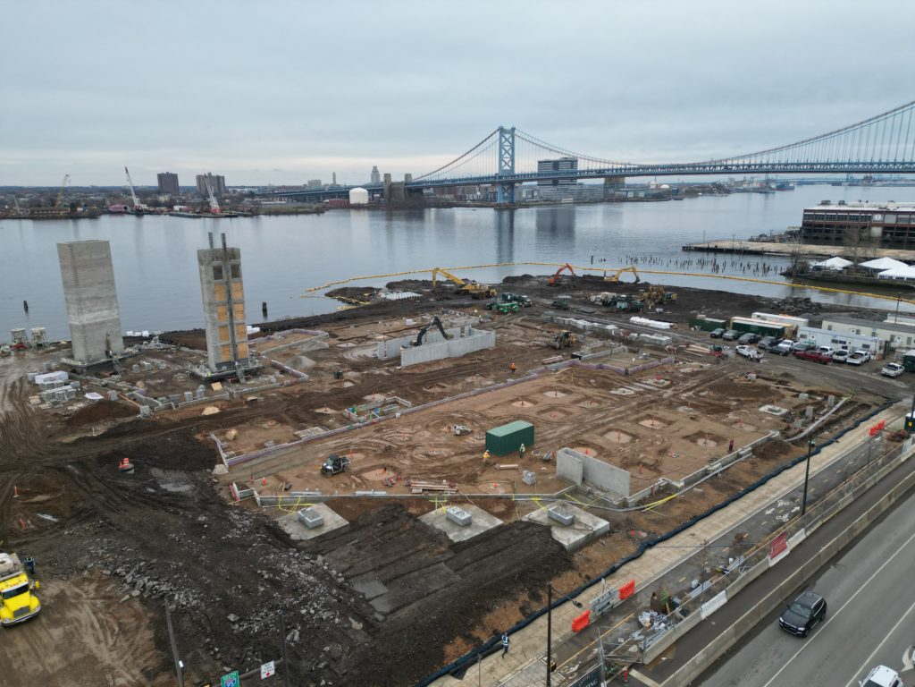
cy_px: 344
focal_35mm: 24
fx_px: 634
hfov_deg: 71.6
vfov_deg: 56.8
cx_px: 458
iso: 130
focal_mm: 6.72
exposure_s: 1/1250
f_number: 1.7
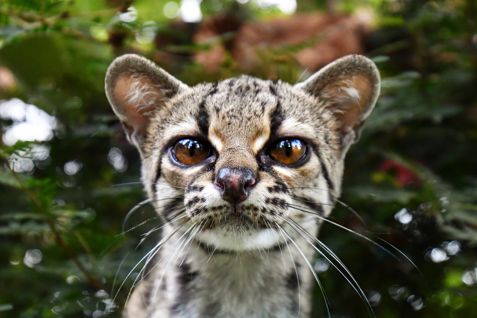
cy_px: 159
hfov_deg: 17.5
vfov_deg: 11.7
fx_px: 1550
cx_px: 238
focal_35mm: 117
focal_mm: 78
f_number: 5.3
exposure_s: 1/640
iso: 6400
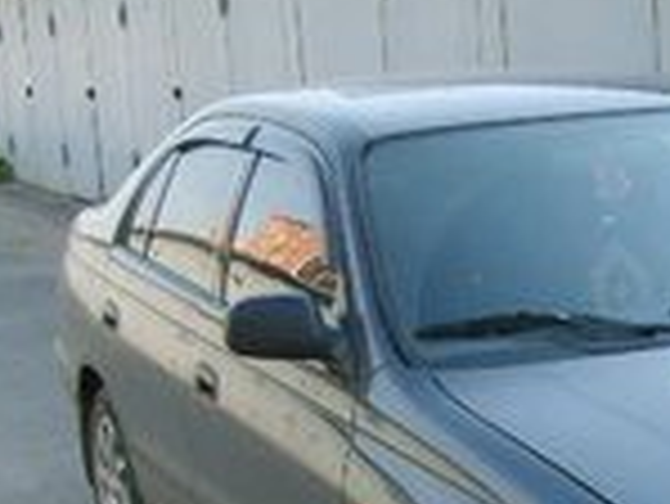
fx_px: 1821
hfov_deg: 20.4
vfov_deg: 15.5
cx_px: 625
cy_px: 495
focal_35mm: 94
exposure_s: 1/125
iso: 50
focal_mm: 5.8
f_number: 2.8
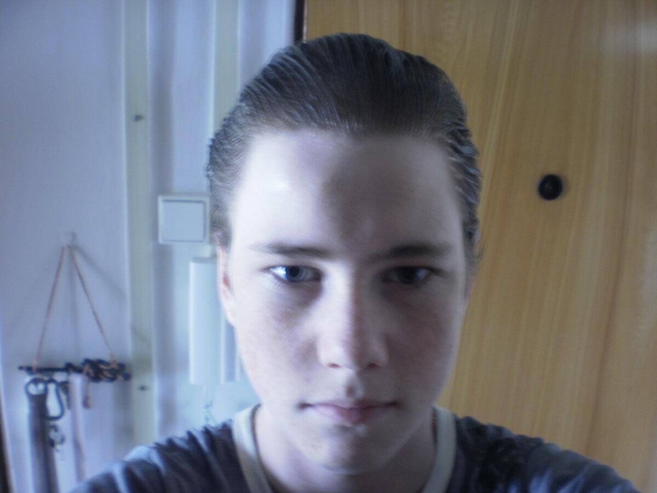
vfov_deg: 37.7
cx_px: 328
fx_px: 721
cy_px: 246
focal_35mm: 38
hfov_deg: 49.0
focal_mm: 6.3
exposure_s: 1/2
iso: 125
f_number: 3.1
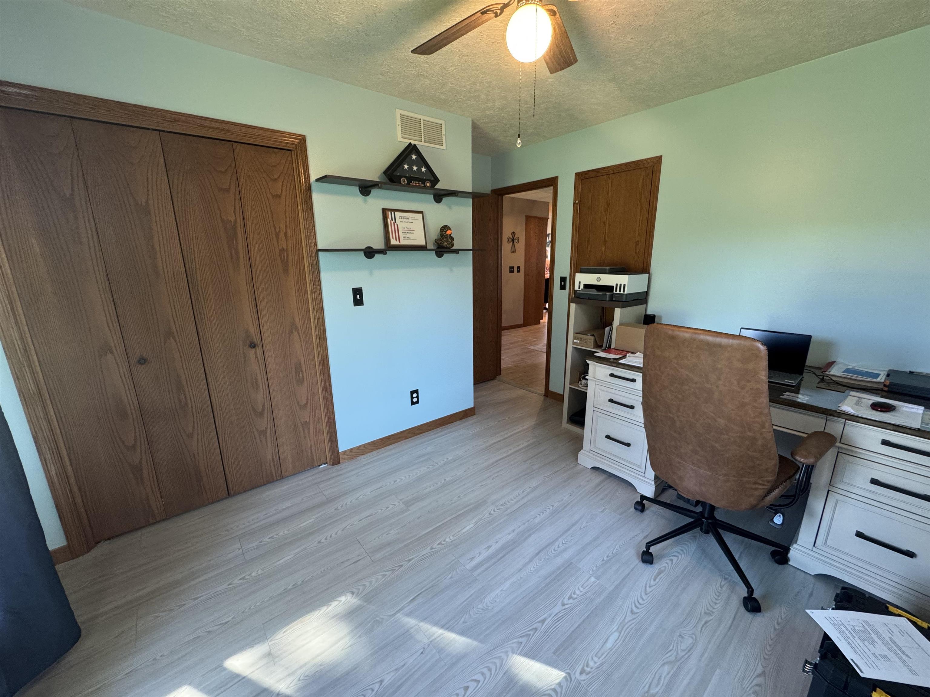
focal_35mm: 14
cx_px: 465
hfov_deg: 102.1
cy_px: 348
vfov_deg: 85.7
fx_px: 376
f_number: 2.2
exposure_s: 1/60
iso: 200
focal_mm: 2.22
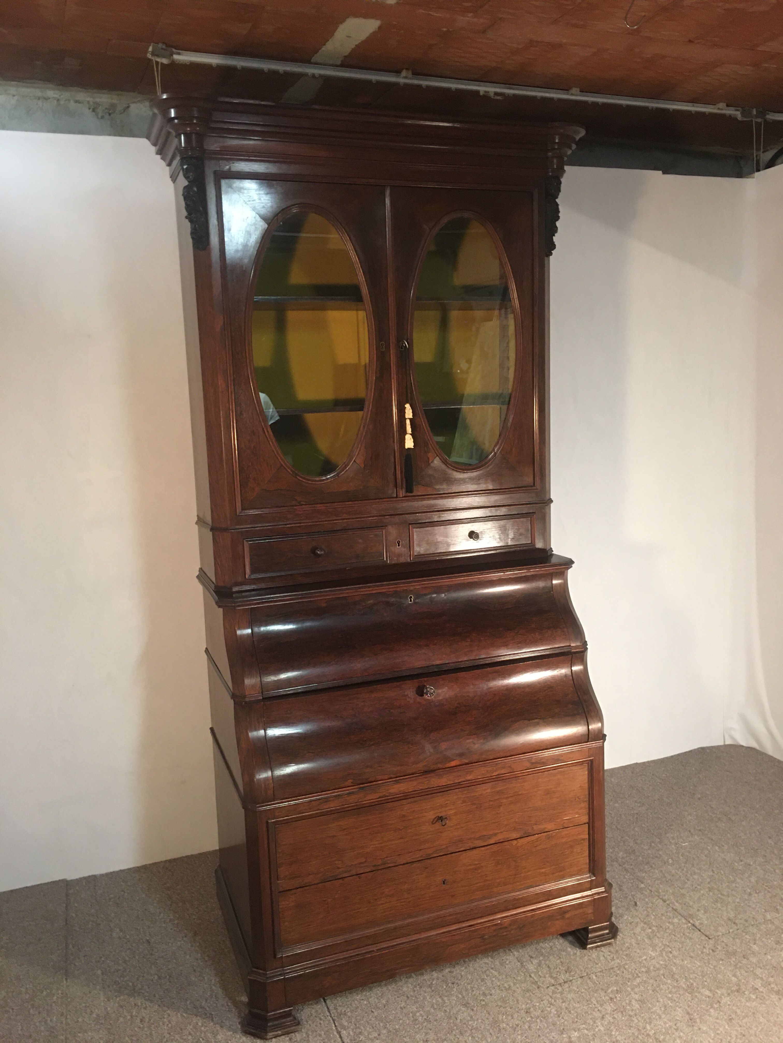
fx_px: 875
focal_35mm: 29
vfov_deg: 61.7
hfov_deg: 48.2
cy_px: 522
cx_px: 392
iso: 125
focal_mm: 4.15
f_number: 2.2
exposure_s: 1/17
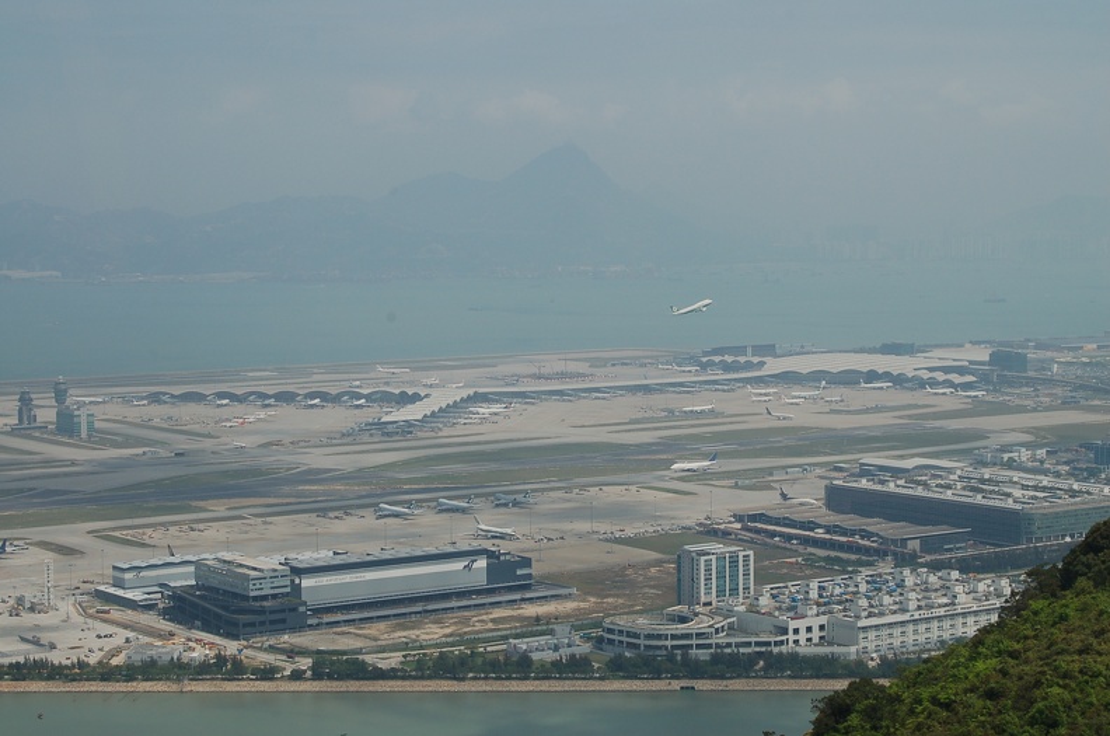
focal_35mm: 82
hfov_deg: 24.7
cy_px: 368
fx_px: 2539
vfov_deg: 16.5
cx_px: 555
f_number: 9.5
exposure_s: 1/350
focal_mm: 55
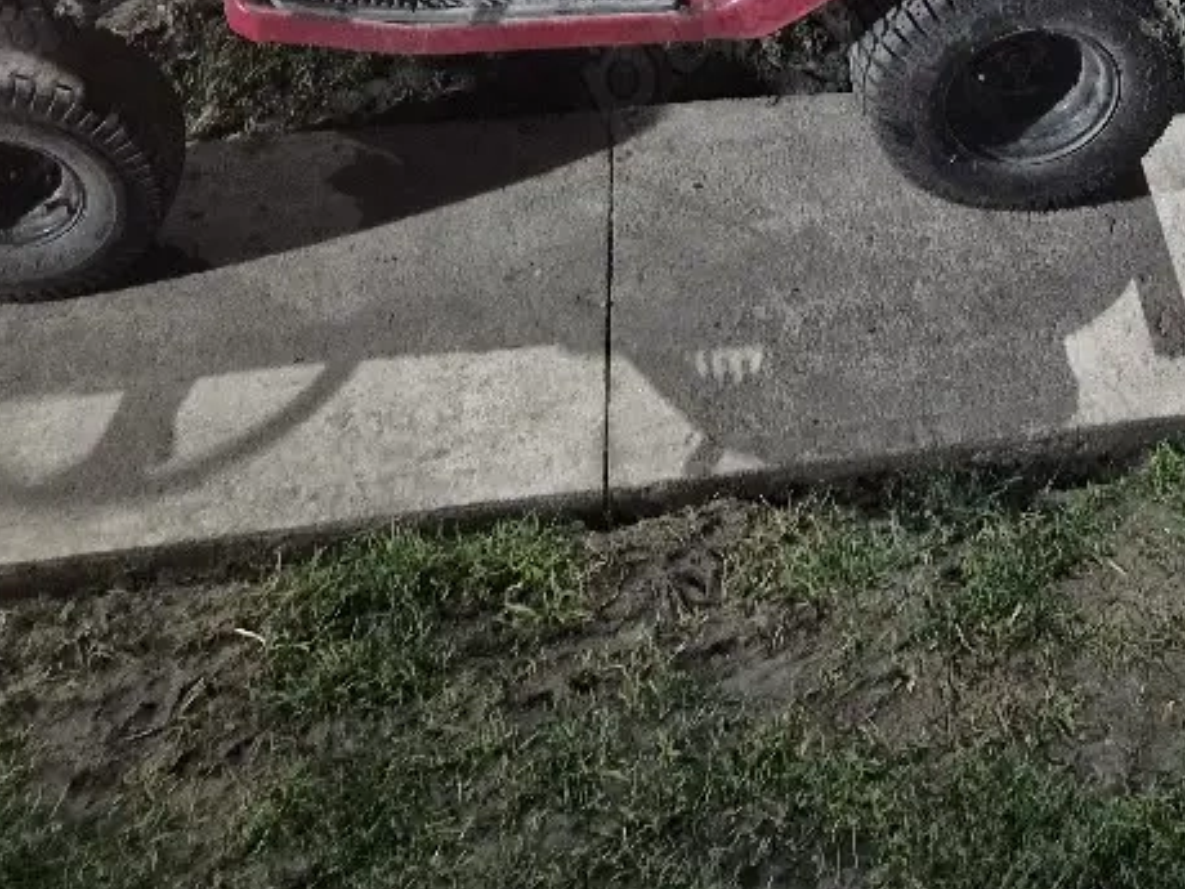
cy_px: -64
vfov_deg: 27.0
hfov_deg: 36.3
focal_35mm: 50
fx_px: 1712
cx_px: 1023
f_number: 1.8
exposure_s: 1/25
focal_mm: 5.4
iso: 1250
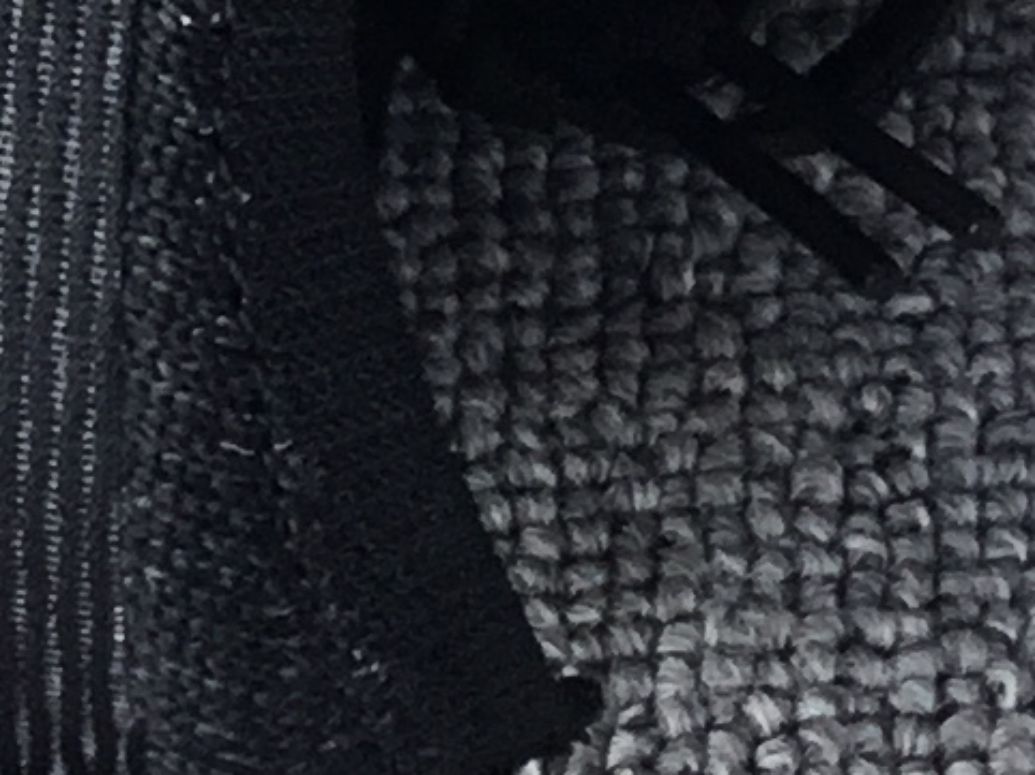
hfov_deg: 9.4
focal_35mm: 210
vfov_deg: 6.5
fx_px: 6276
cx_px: 1078
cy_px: -1524
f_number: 2.4
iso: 32
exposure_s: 1/50
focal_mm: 3.3
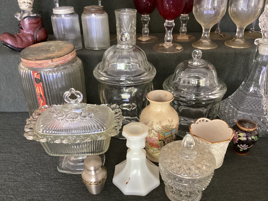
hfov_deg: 58.3
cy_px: 100
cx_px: 134
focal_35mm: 31
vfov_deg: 45.4
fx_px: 240
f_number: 2.4
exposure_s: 1/40
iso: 320
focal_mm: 3.3
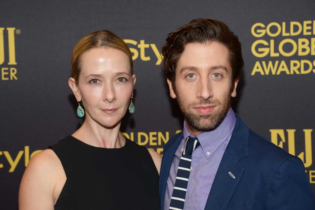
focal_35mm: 82
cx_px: 158
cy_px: 105
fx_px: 718
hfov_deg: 24.8
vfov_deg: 16.7
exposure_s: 1/160
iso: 800
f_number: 7.1
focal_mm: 82
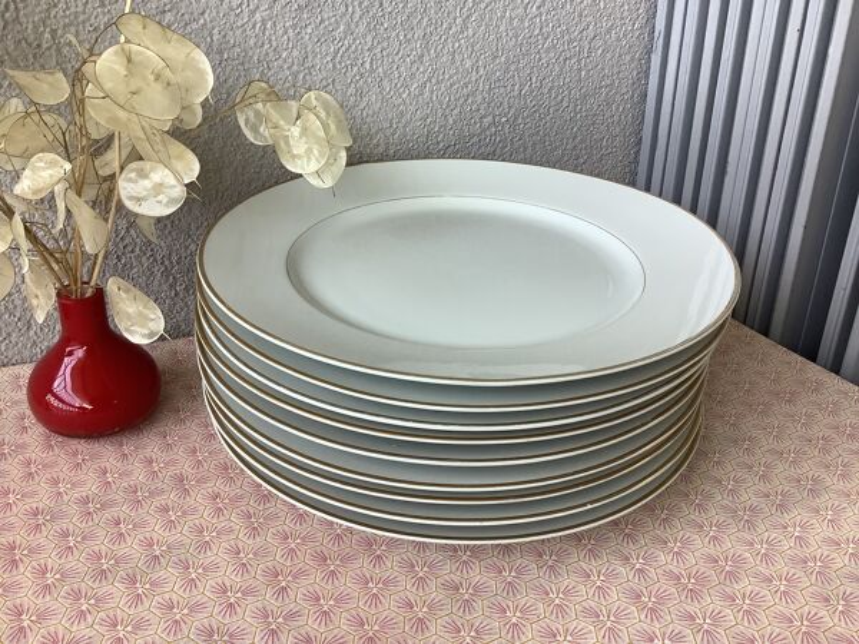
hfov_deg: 58.4
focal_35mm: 31
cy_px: 322
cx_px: 430
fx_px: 769
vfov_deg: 45.4
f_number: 2.4
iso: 80
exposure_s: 1/120
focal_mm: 3.3
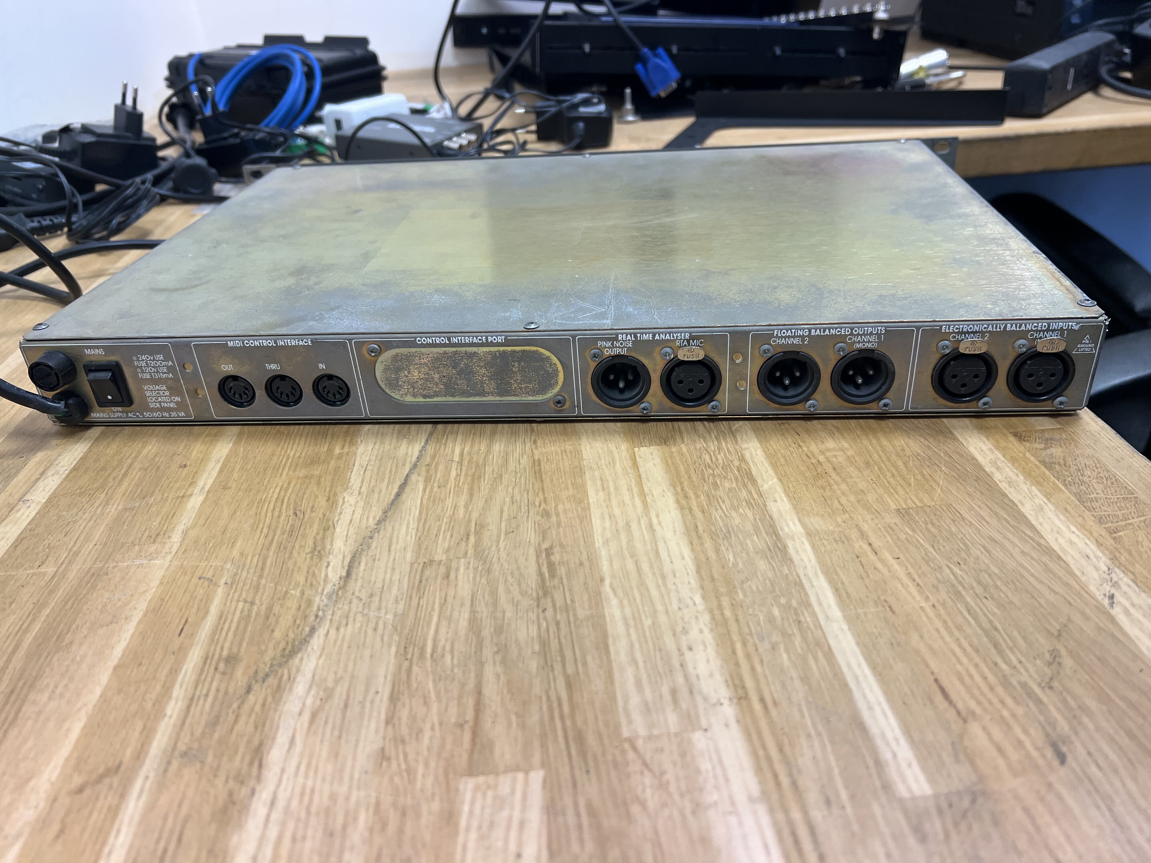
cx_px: 576
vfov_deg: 53.1
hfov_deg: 67.3
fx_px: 865
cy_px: 432
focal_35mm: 26
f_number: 1.5
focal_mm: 5.7
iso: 80
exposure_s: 1/100
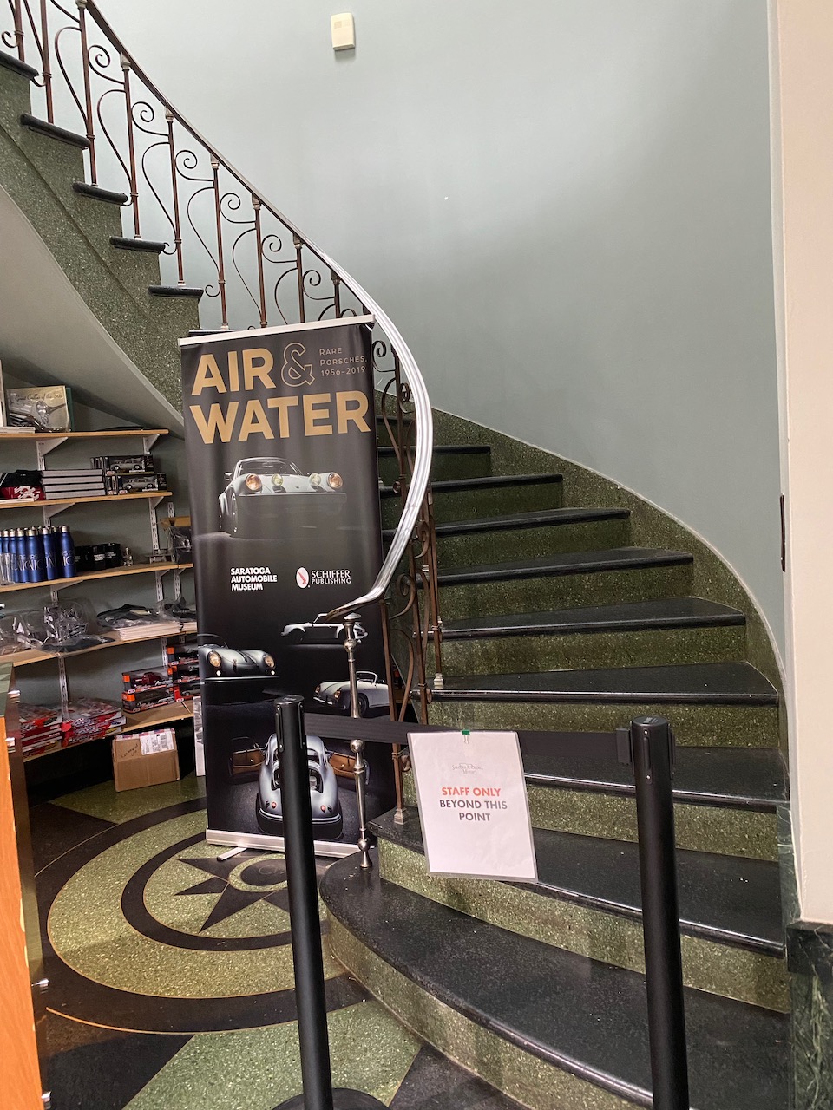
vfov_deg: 67.3
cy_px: 555
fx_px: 834
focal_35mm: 26
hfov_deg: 53.1
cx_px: 416
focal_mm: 4.25
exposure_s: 1/40
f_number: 1.8
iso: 500
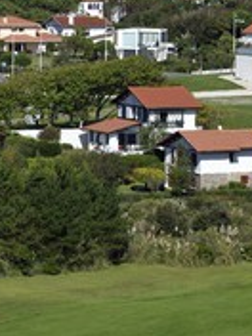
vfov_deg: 7.8
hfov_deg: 5.8
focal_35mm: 253
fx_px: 2456
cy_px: 92
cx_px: 340
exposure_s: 1/320
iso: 200
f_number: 14
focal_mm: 110
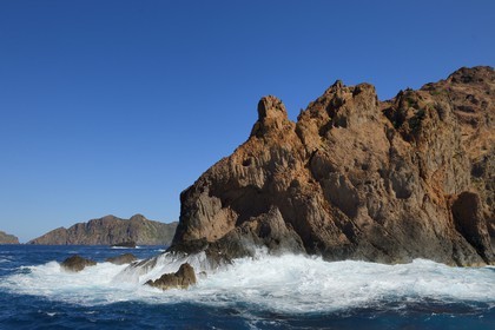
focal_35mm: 24
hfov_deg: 73.7
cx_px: 248
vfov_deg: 53.1
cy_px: 165
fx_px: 330
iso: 400
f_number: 14
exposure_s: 1/800
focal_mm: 24
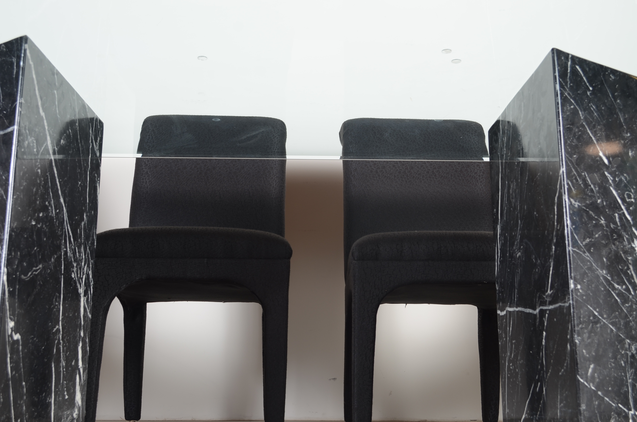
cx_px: 318
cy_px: 211
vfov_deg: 28.0
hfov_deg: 41.2
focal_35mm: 48
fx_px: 848
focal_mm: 32
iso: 100
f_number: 7.1
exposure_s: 1/80
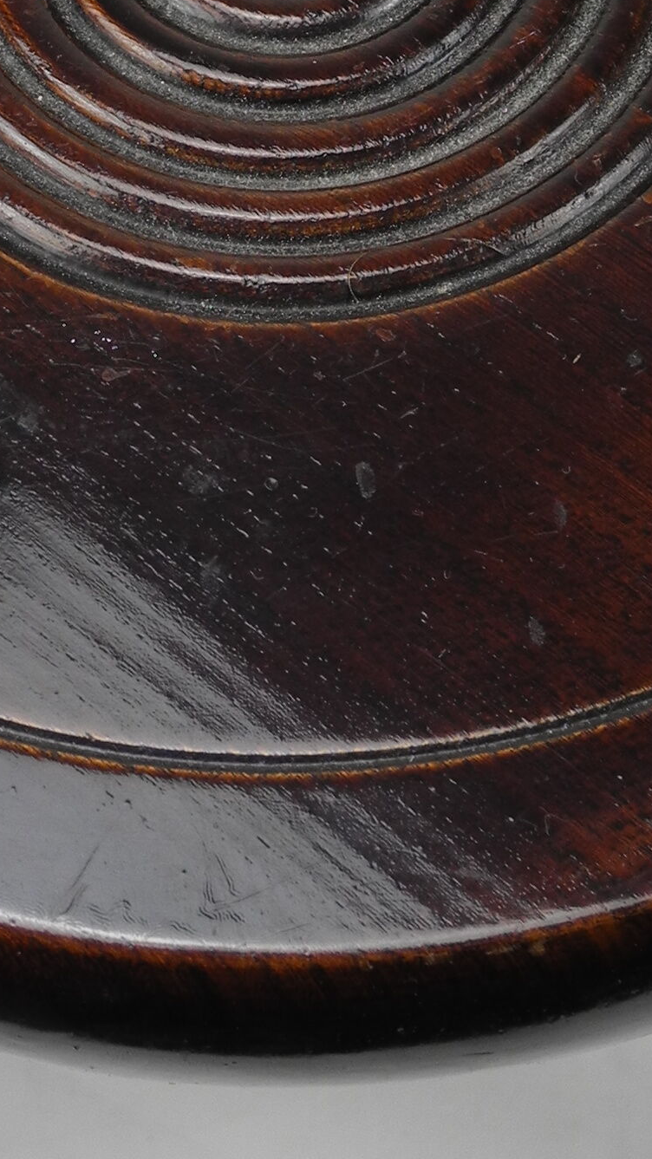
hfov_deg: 10.7
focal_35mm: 113
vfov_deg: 18.3
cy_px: -75
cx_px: 287
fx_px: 3473
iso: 100
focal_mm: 8.1
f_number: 3.2
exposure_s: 1/76
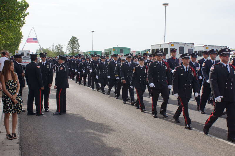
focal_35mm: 52
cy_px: 78
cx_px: 118
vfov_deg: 25.7
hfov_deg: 37.9
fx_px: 343
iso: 100
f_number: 9
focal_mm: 35
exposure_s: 1/200
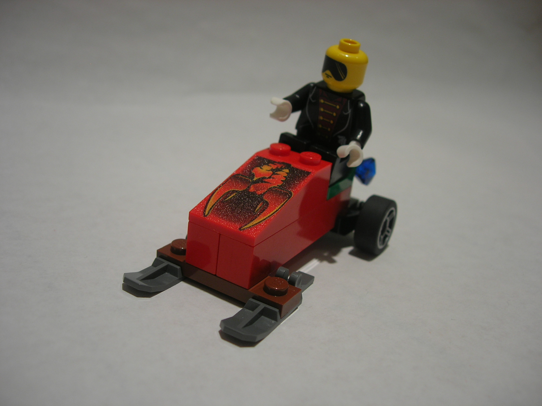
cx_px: 271
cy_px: 203
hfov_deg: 49.0
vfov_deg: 37.7
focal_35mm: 38
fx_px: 595
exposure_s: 1/43.1
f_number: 2.8
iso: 64
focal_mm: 7.8
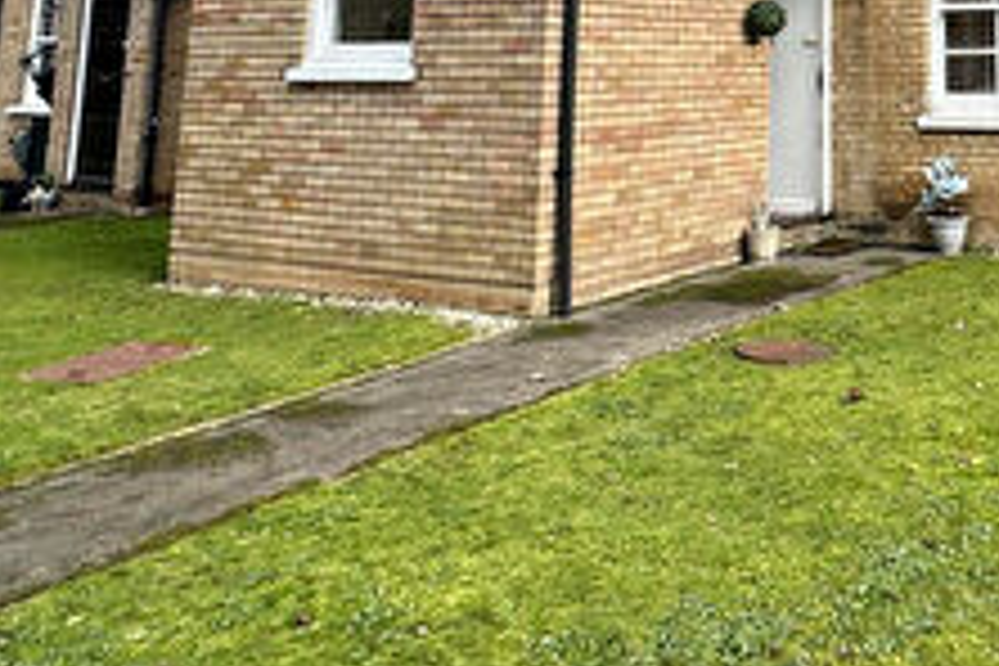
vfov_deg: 25.8
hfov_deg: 39.3
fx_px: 1276
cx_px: 922
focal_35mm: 46
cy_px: -160
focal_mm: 2.22
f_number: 2.2
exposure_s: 1/337
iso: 40
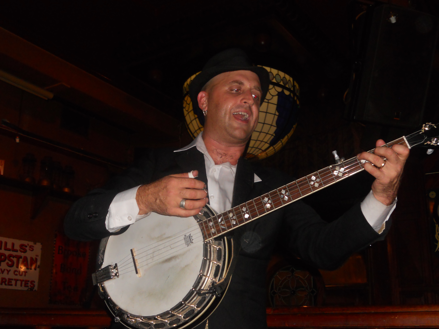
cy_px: 164
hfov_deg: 41.2
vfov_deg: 31.5
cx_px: 220
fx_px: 583
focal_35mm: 46
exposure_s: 1/30
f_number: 4.3
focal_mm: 8.2
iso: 200
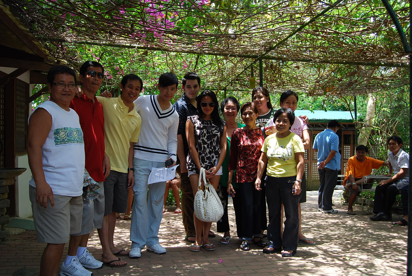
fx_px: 378
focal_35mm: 33
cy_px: 138
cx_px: 206
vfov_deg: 40.1
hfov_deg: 57.2
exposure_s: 1/125
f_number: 5.6
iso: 180
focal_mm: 22
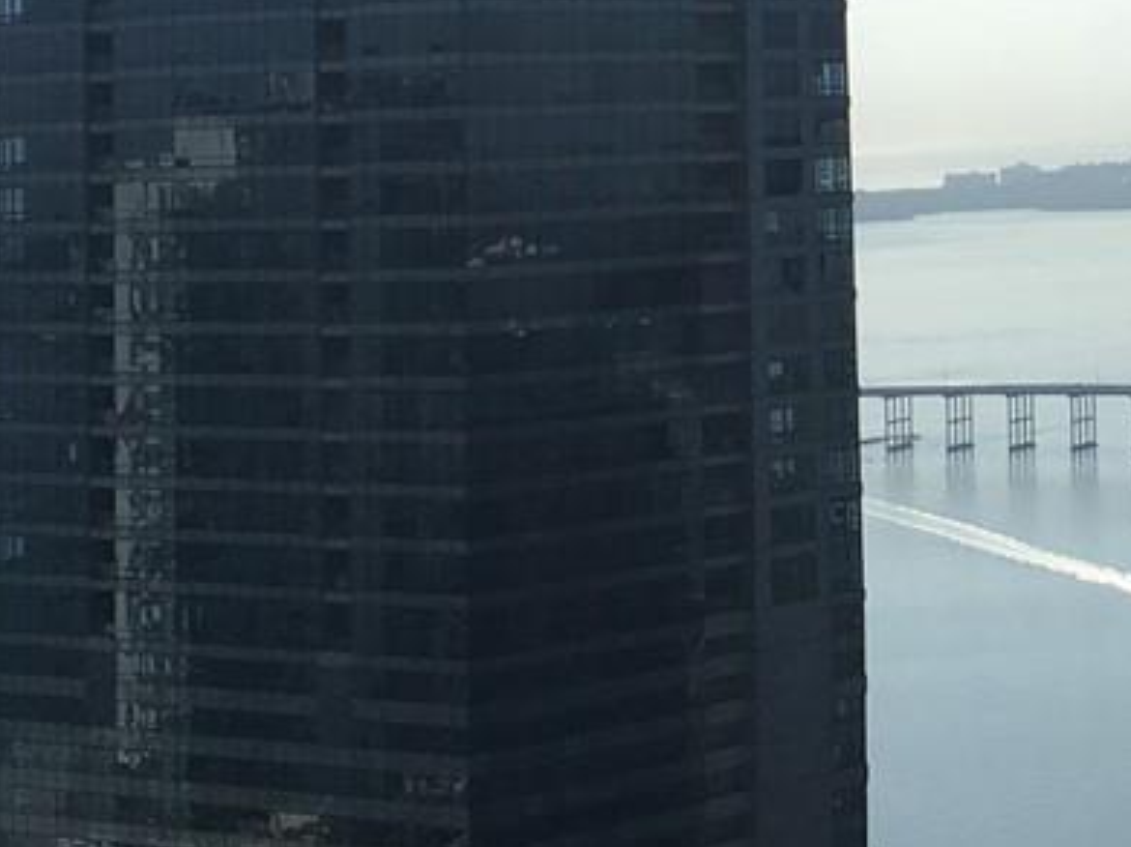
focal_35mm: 119
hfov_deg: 15.4
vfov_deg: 12.2
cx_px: 1656
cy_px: -136
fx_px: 3886
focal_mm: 4.15
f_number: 2.2
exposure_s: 1/6410
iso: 25
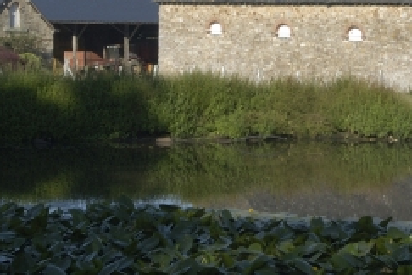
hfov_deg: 14.3
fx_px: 1625
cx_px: 358
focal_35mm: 142
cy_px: 44
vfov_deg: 9.6
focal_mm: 30
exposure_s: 1/90
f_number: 16
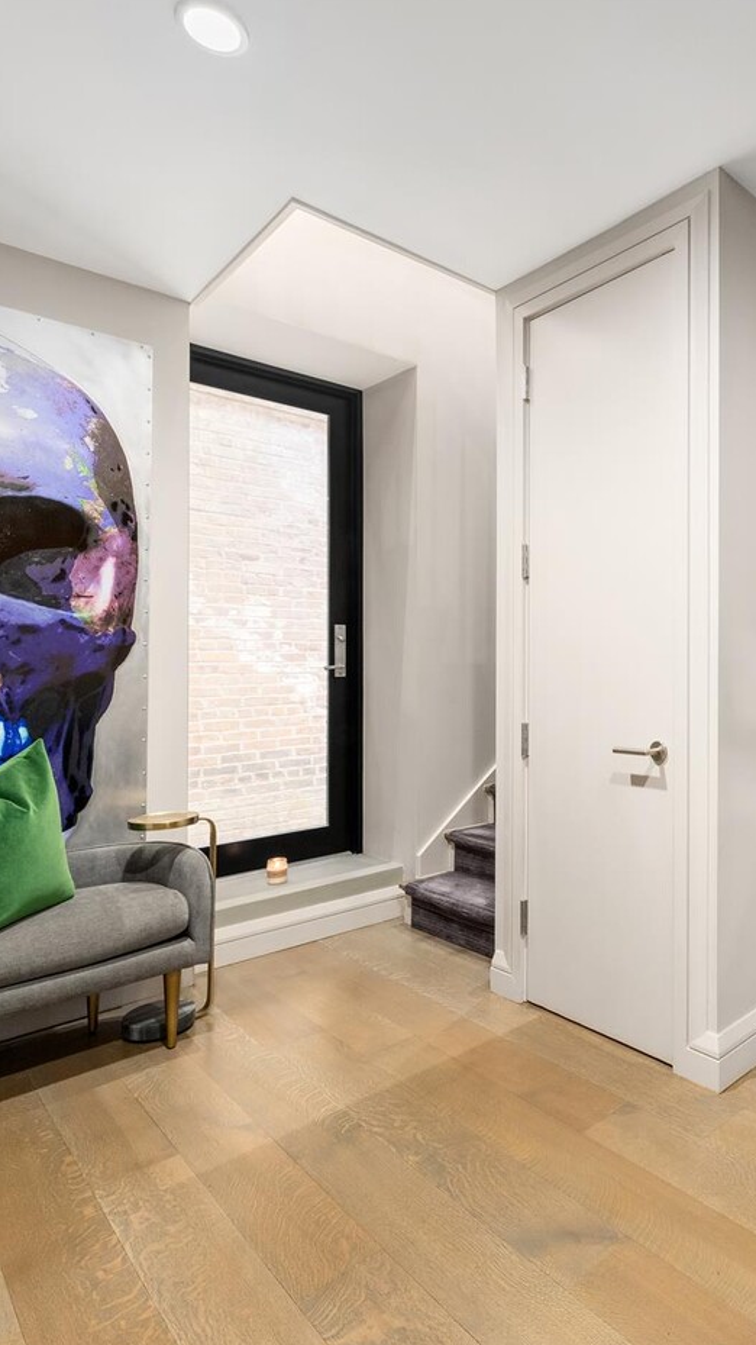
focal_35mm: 22
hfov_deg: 48.2
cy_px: 645
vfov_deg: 81.2
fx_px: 784
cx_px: 620
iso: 640
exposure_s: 1
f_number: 16
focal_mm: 13
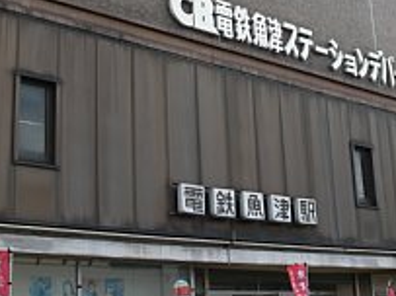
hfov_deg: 28.1
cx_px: 232
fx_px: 789
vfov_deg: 21.2
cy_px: 93
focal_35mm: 69
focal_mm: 7.4
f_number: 5.6
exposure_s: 1/160
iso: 80
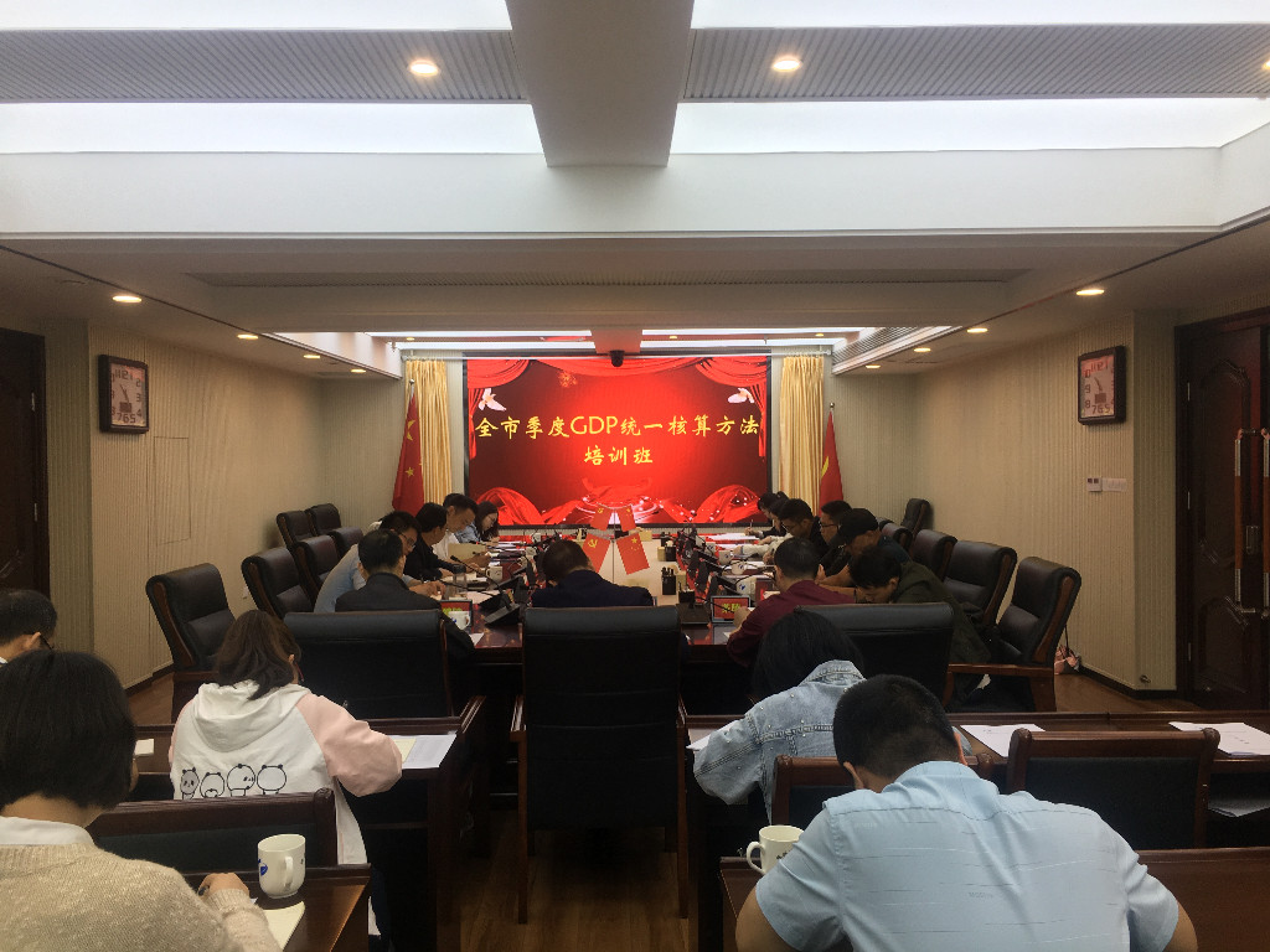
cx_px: 635
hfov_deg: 61.7
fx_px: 1064
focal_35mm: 29
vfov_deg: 48.2
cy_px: 476
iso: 25
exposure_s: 1/50
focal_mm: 4.15
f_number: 2.2
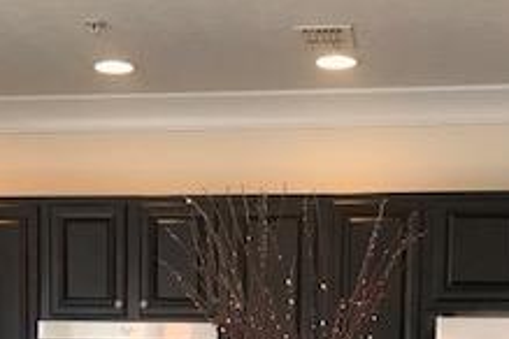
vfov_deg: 15.2
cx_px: 242
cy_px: 460
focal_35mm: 85
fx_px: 1202
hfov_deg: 23.9
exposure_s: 1/20
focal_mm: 3.99
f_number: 1.8
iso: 40
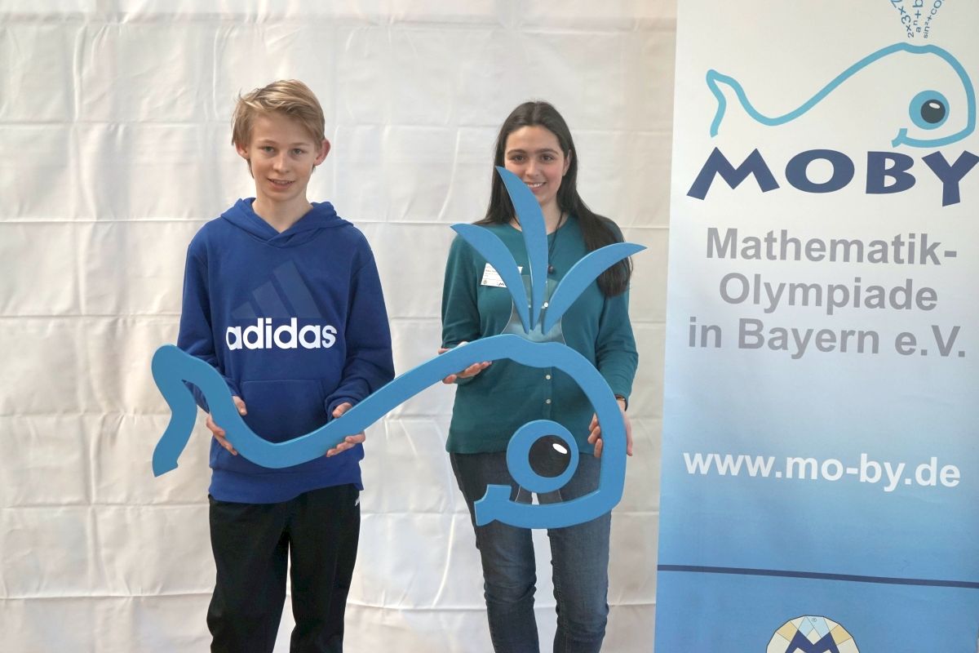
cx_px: 490
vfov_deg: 28.1
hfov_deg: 41.1
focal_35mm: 48
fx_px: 1305
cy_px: 326
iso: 640
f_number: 4.5
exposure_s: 1/200
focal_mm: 48
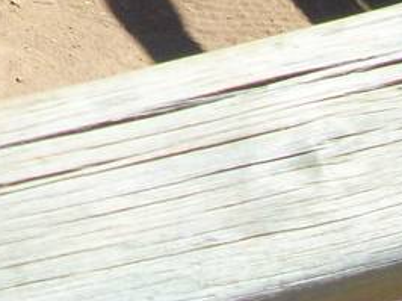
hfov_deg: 7.8
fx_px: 2796
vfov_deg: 5.7
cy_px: -605
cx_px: -450
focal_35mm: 241
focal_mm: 7.1
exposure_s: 1/125
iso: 80
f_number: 9.9
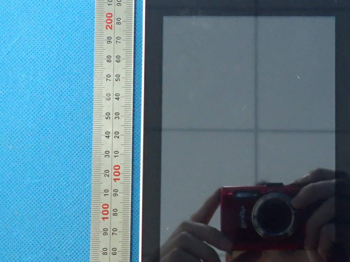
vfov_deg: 31.7
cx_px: 274
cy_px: 193
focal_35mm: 45
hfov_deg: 40.5
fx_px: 455
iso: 640
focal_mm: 4.5
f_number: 2
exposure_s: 1/30
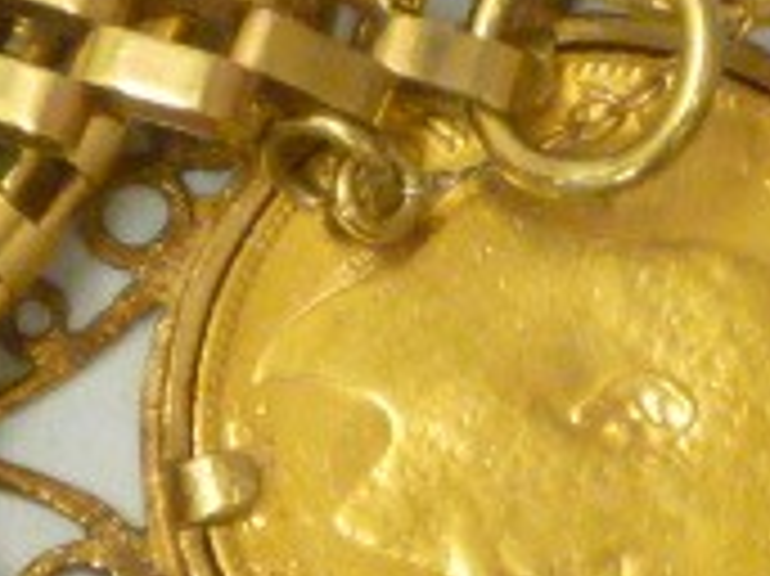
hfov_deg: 4.2
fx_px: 10559
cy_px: 468
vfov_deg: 3.1
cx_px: 747
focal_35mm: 475
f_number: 5.2
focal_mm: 11.5
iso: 400
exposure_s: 1/20
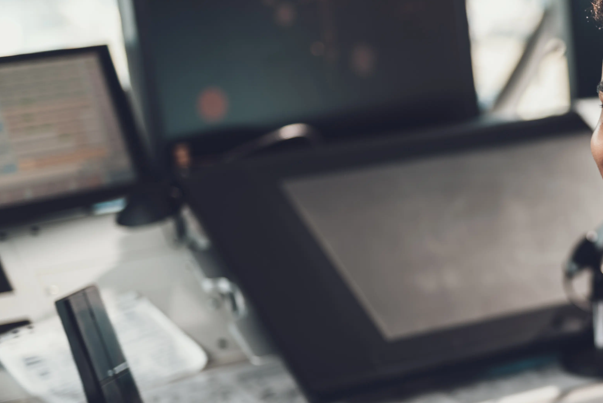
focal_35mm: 97
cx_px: 550
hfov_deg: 20.6
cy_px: 283
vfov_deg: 14.1
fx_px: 1625
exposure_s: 1/200
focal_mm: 50
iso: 80
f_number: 1.4
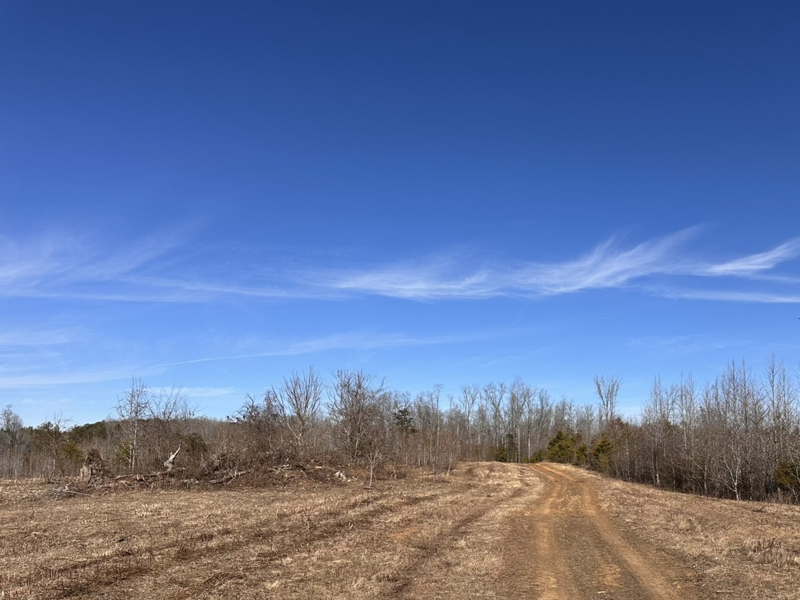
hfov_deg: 71.6
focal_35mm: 24
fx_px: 555
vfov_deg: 56.8
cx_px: 400
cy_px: 300
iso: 80
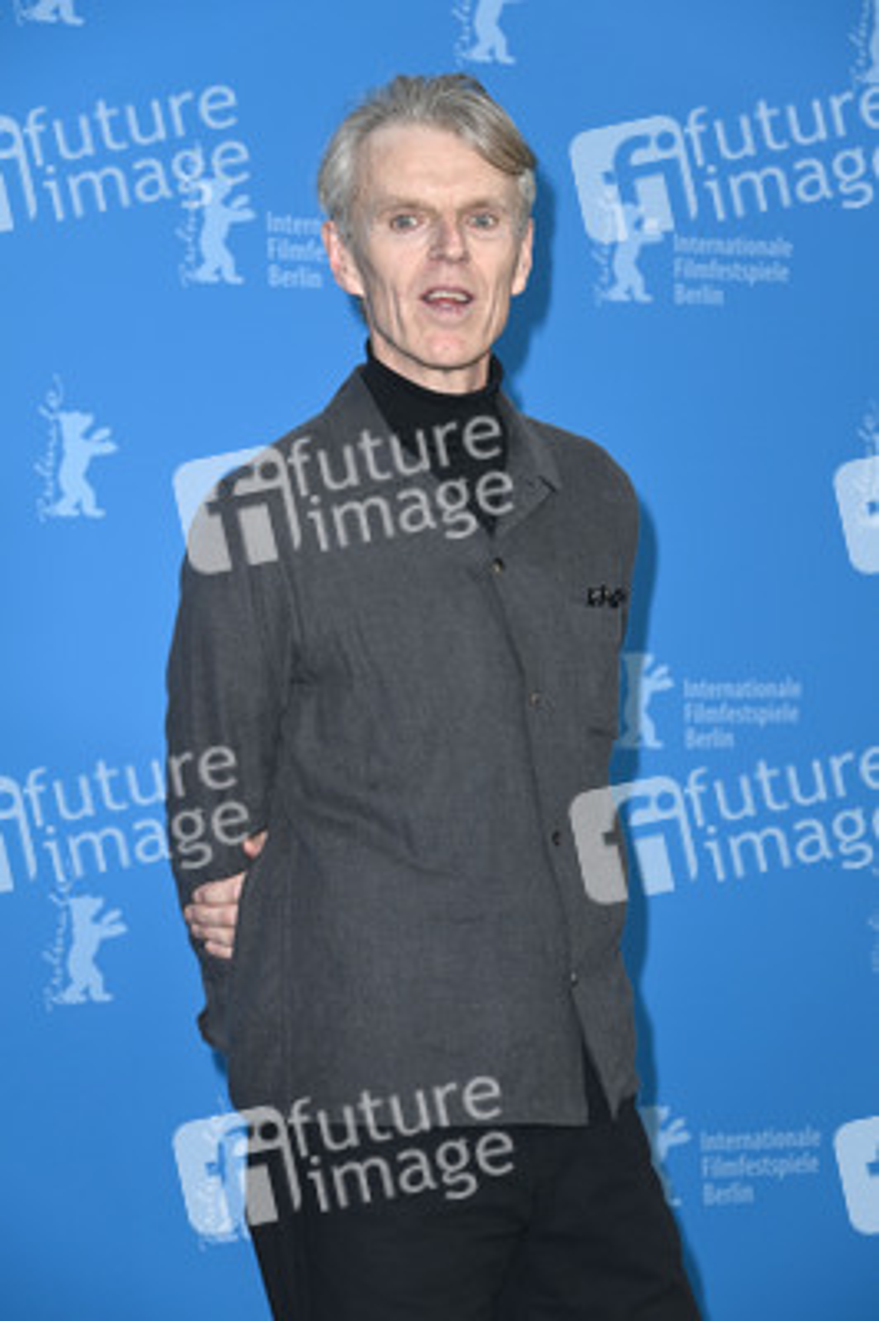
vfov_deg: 20.4
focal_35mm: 100
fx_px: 3669
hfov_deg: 13.7
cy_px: 660
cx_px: 440
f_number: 5.6
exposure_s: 1/250
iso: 640
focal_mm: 100
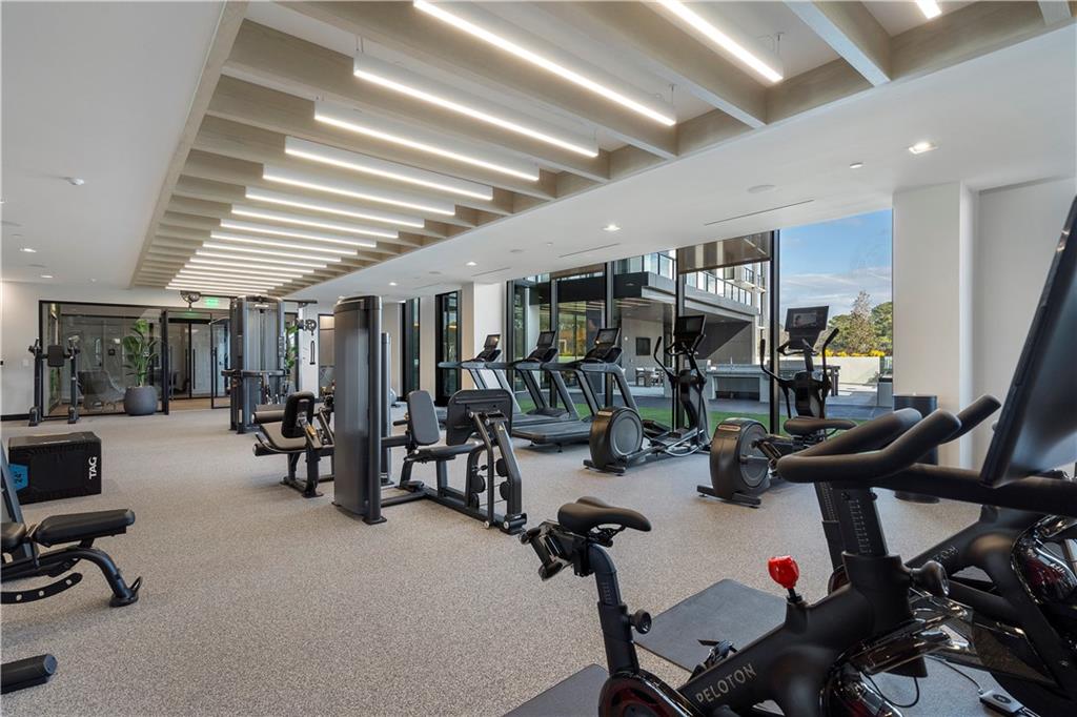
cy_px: 358
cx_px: 538
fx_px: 508
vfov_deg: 70.4
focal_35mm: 17
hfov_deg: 93.3
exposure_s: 1/100
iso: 640
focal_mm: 17
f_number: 8
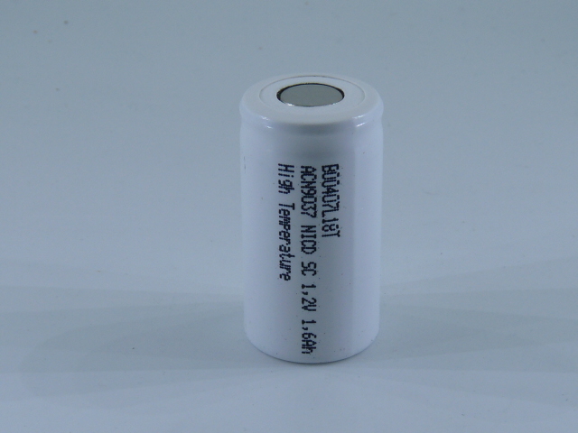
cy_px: 216
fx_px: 1536
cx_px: 289
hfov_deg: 21.3
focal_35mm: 92
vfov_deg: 16.1
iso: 100
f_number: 5
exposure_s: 1/250
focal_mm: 9.2
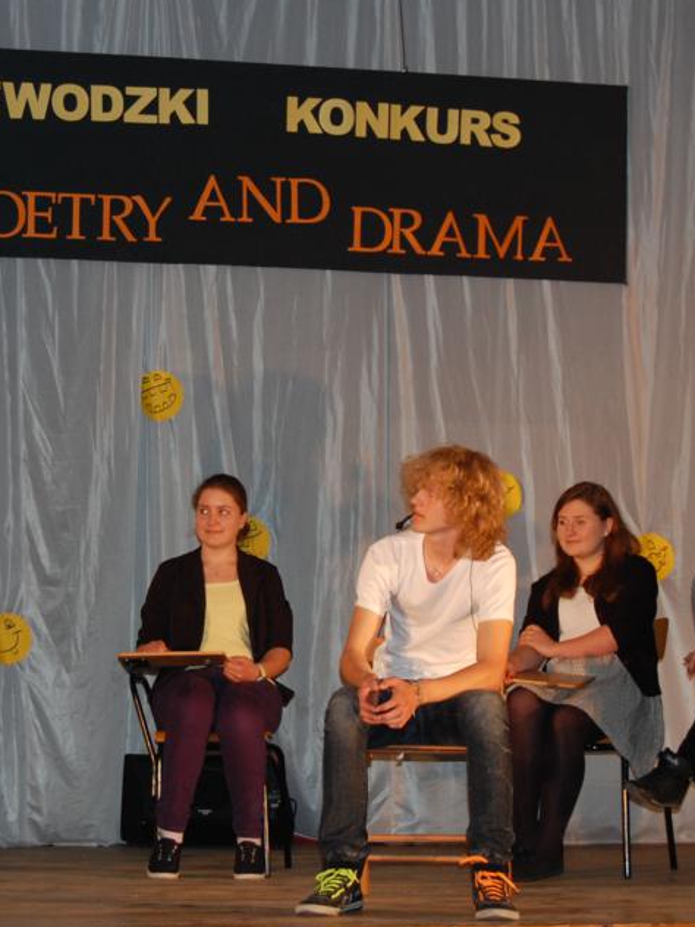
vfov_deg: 20.0
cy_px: 469
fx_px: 2623
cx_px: 185
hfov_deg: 15.0
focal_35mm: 98
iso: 640
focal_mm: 42
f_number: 5.3
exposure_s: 1/60
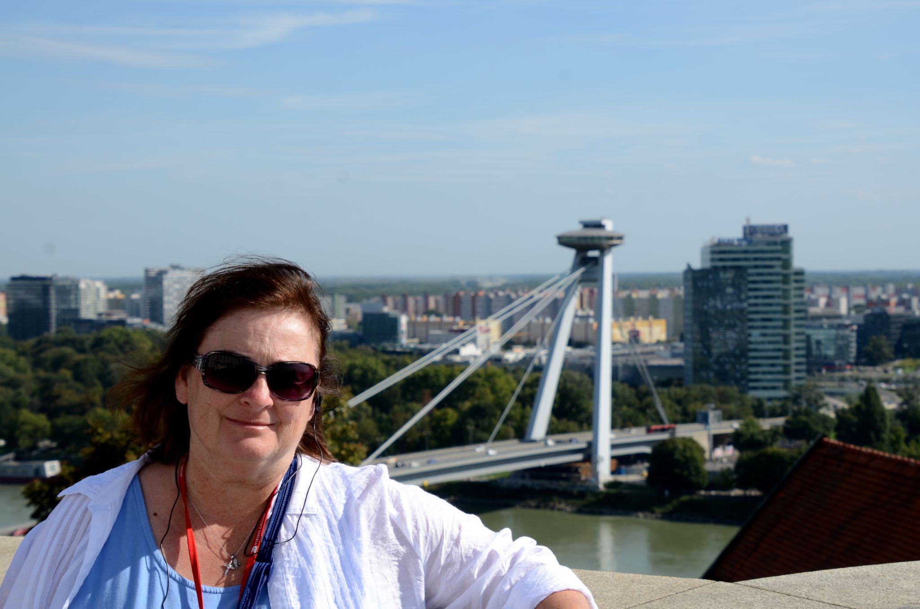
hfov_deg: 27.0
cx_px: 460
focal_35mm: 75
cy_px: 304
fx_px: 1912
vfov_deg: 18.1
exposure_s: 1/250
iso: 100
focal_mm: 50
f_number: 8
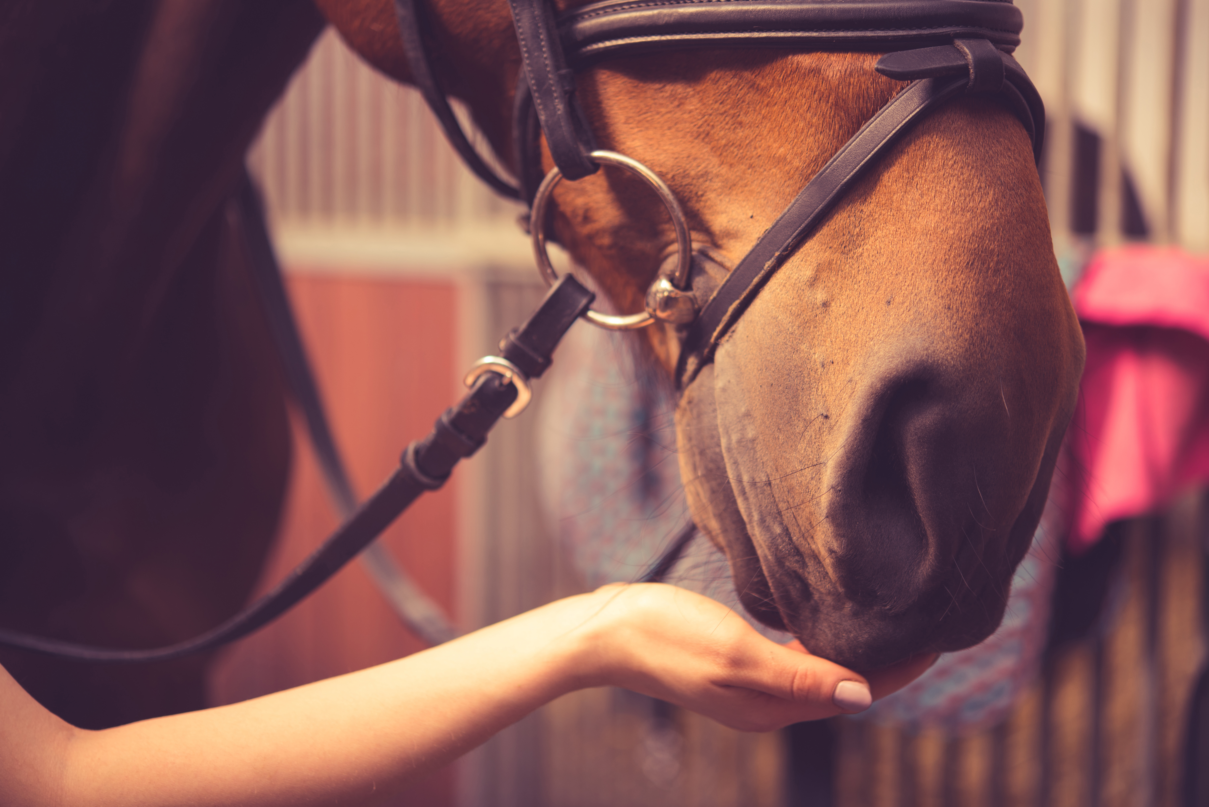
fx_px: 2016
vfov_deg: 22.6
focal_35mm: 60
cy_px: 404
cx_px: 604
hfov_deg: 33.4
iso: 125
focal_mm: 60
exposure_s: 1/60
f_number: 3
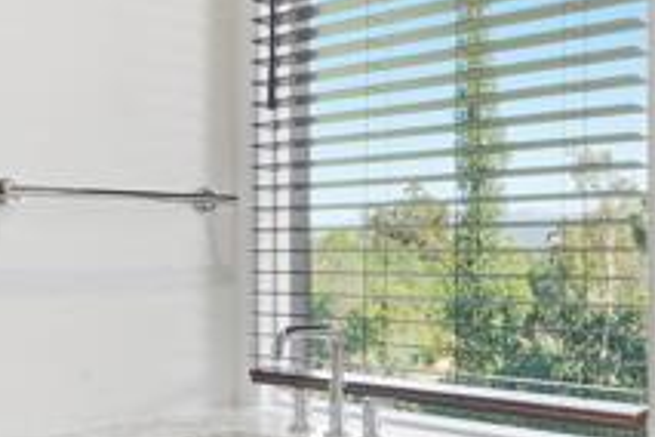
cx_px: 664
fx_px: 982
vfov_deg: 25.0
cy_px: 280
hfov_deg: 33.5
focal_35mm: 54
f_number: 11
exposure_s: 1/200
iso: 500
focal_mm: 18
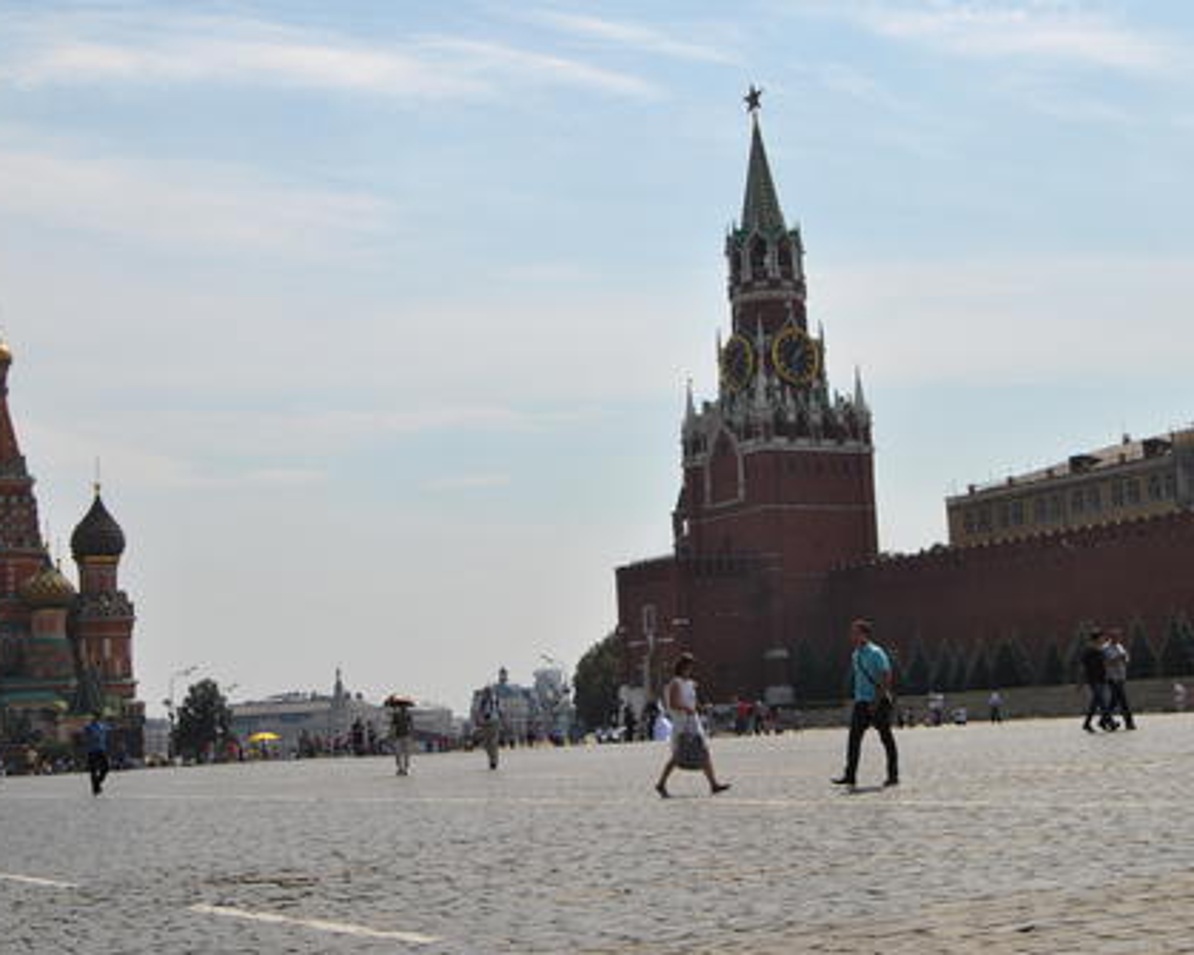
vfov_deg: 27.1
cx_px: 556
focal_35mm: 56
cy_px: 405
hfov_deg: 33.6
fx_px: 1978
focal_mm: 26
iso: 100
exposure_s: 1/400
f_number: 10
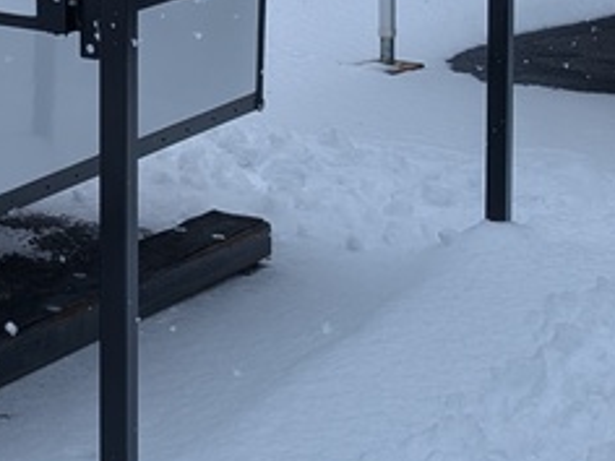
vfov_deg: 13.5
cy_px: -208
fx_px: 1848
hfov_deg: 16.0
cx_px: -495
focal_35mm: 104
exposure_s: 1/1443
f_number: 1.68
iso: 21
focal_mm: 6.9
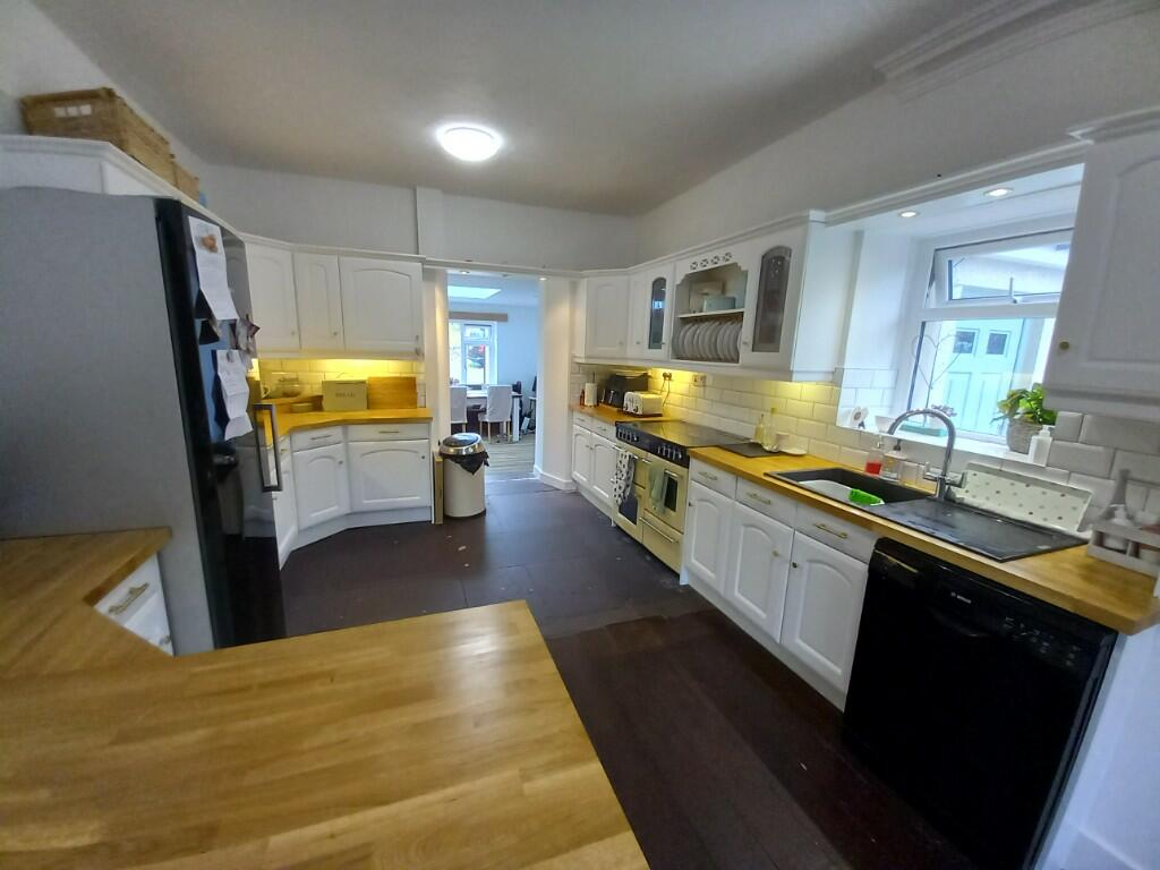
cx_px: 580
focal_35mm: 13
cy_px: 435
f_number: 2.2
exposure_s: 1/33
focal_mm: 1.13
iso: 160
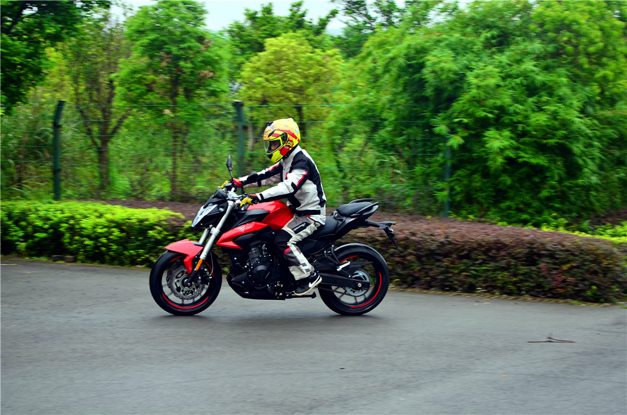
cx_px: 314
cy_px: 208
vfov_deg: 18.1
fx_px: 1303
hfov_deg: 27.0
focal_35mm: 75
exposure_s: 1/125
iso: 160
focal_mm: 50
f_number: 7.1
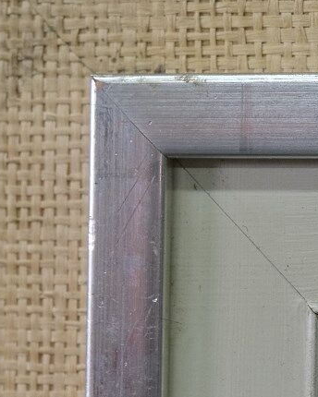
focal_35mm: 211
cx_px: 263
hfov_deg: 7.3
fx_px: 2482
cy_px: 407
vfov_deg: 9.1
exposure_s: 1/75
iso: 1600
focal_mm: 50.5
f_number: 4
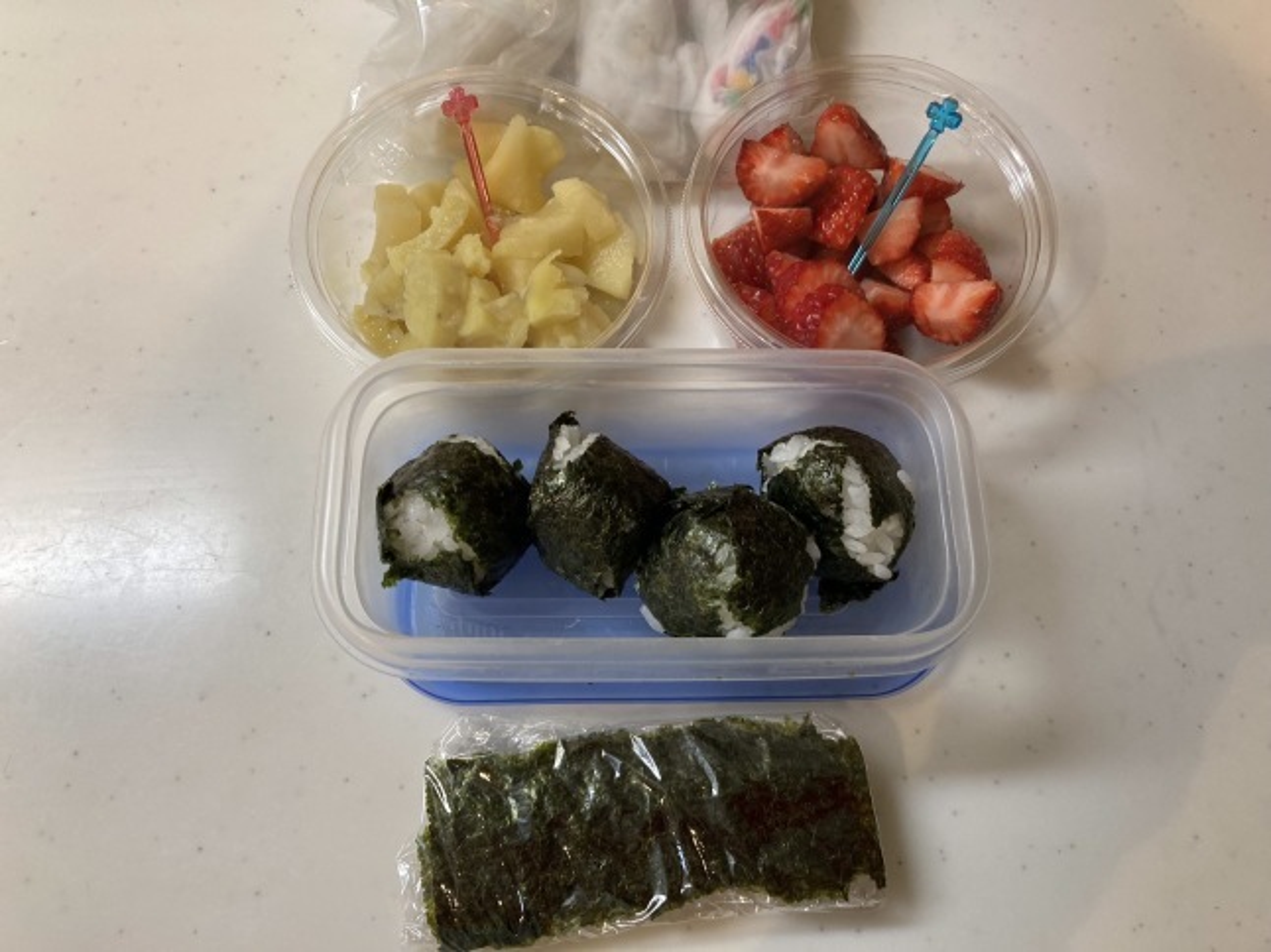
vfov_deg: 49.7
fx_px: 1028
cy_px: 476
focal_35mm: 28
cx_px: 636
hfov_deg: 63.5
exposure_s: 1/50
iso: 80
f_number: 1.8
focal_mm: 3.99
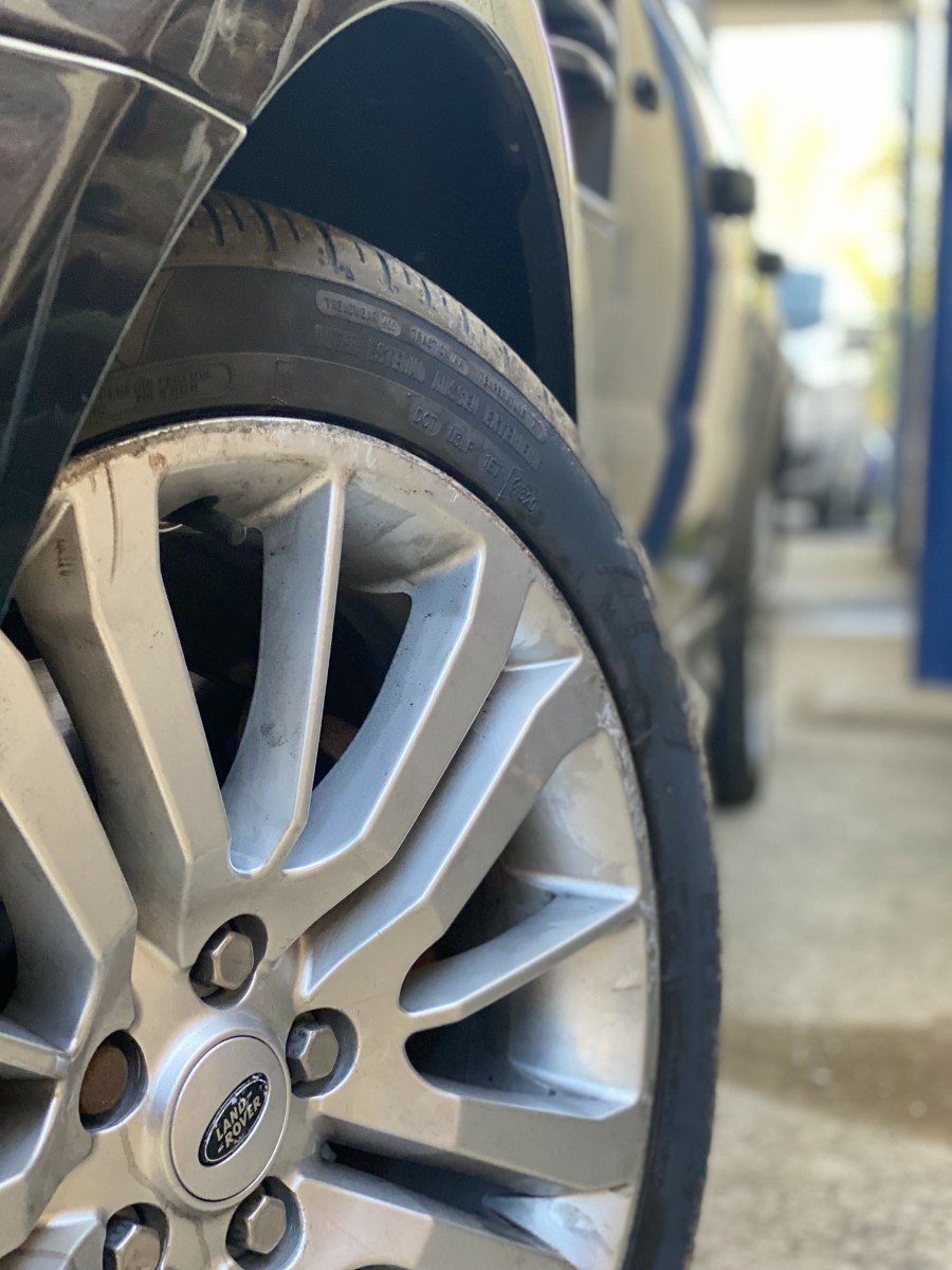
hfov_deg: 28.0
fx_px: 1907
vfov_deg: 36.8
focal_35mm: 52
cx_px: 476
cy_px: 635
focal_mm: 6
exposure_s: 1/96
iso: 250
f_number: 2
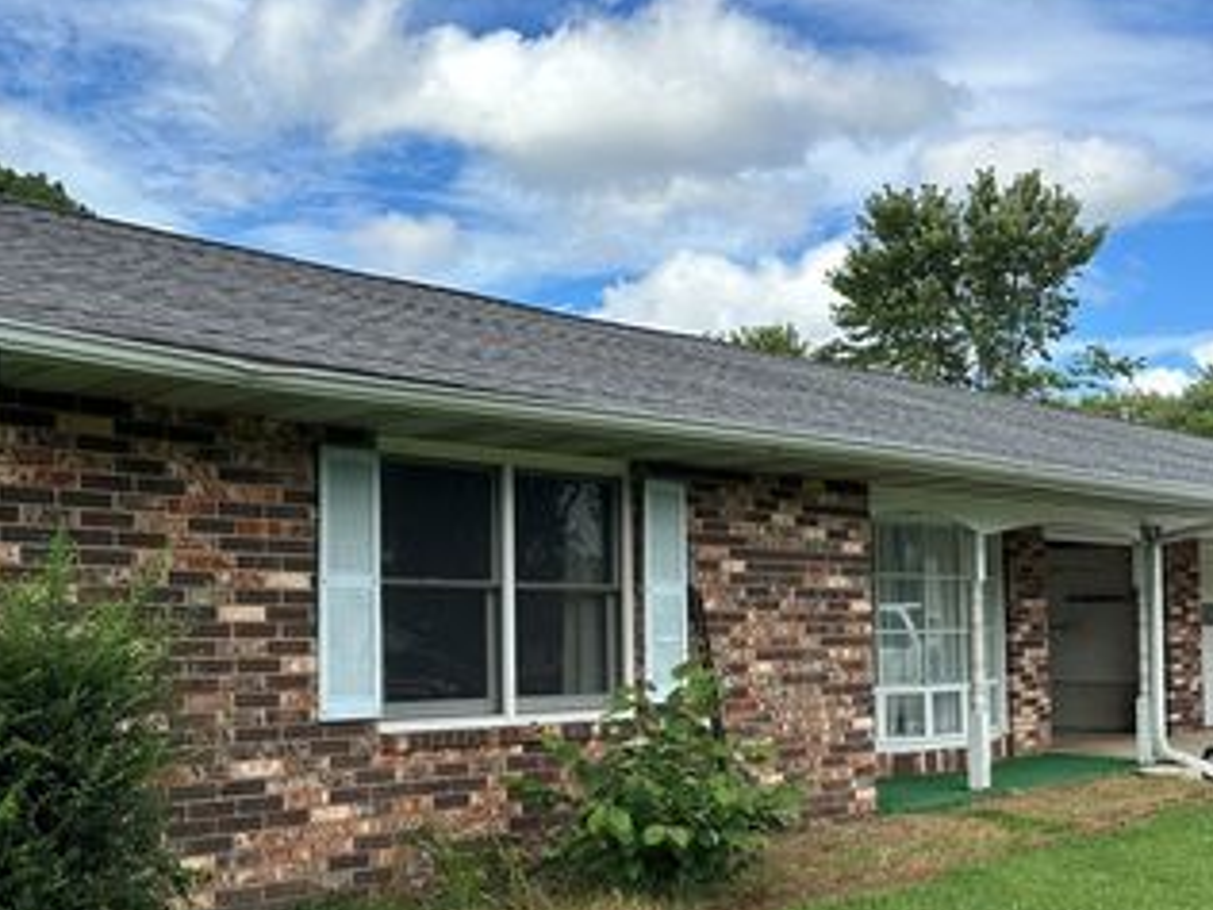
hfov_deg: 48.1
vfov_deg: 37.4
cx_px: 395
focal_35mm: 38
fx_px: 1332
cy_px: 586
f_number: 1.78
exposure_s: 1/2809
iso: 80
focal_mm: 6.86
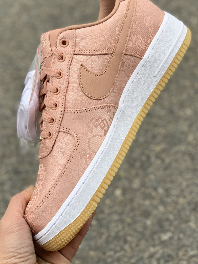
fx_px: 480
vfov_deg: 30.7
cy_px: 108
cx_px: 92
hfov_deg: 23.3
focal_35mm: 63
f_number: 2.4
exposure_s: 1/122
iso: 20
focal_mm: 6
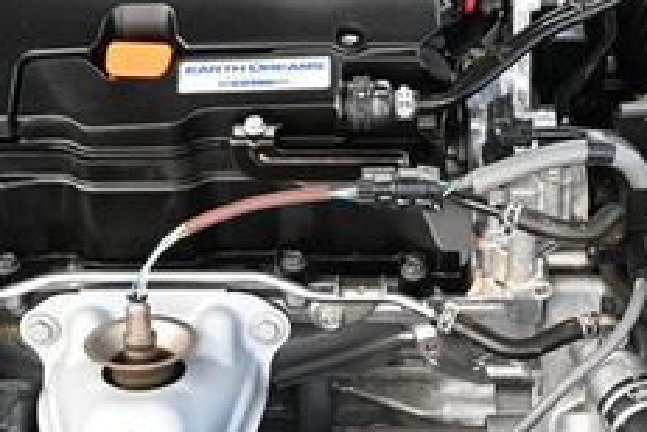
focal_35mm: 87
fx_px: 1570
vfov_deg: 15.6
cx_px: 398
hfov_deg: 23.2
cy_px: 250
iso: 400
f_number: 4
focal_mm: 21
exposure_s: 1/200
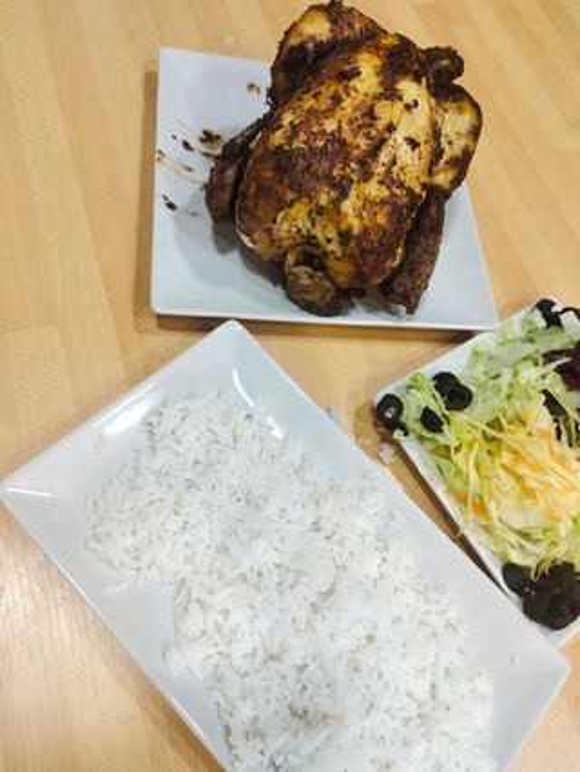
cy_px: 386
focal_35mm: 25
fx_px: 558
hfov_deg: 54.9
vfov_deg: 69.4
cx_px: 290
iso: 271
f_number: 1.89
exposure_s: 1/50
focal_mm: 5.42
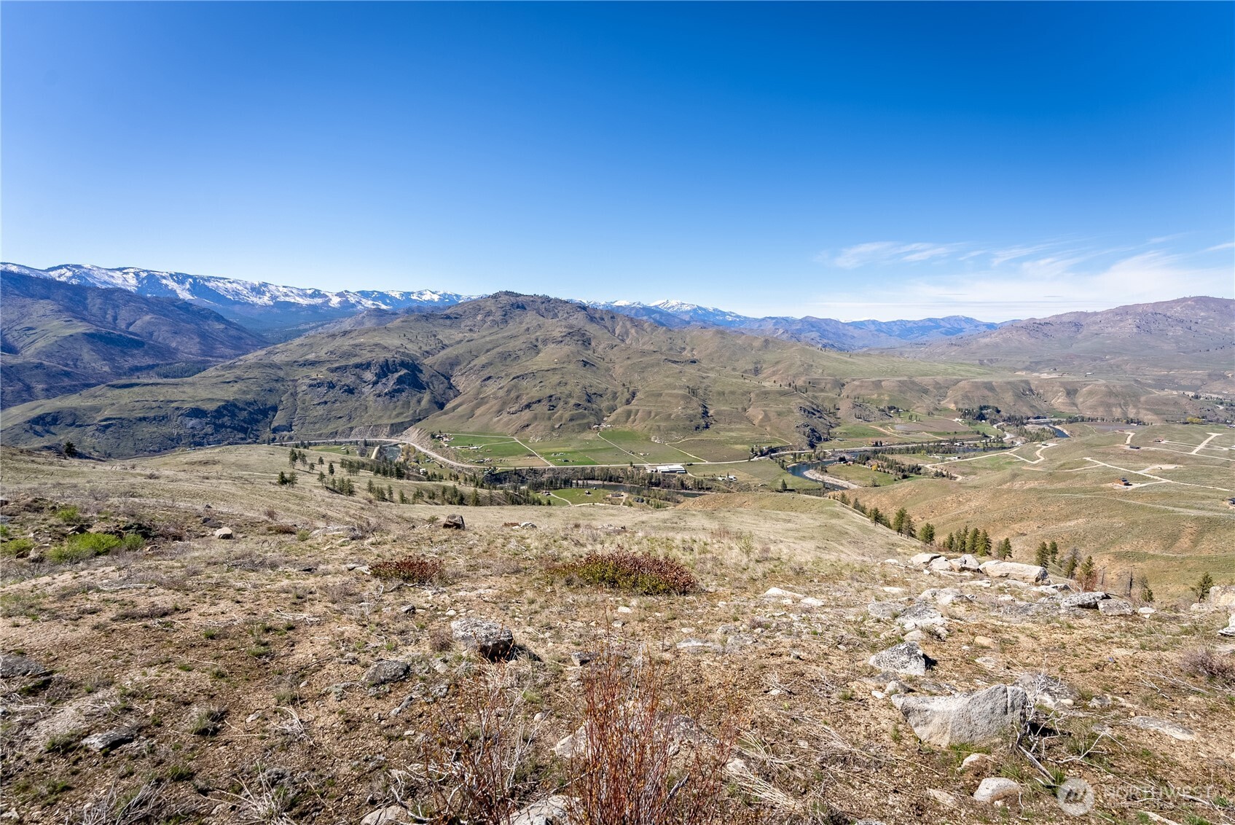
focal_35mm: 15
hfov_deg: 99.2
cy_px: 412
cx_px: 618
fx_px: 525
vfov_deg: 76.3
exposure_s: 1/1250
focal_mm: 15.3
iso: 100
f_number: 8
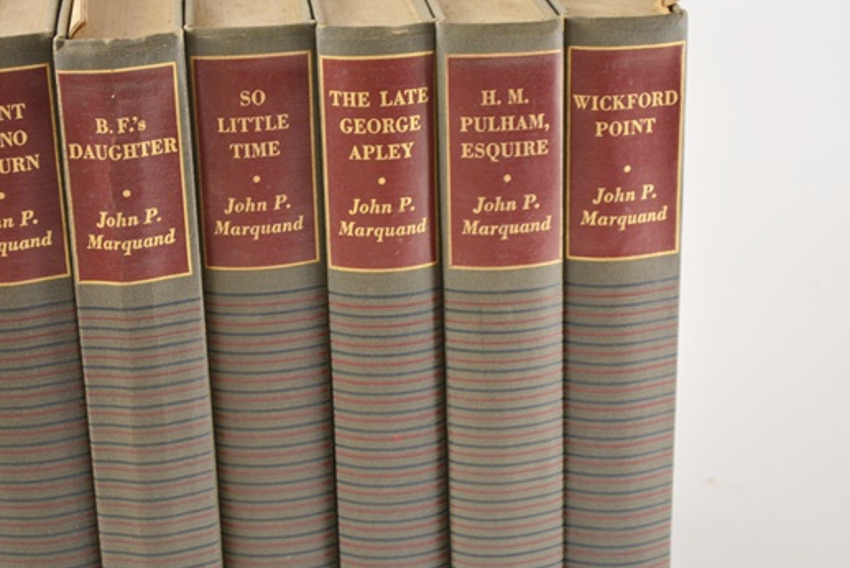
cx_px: 385
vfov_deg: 15.7
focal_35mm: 87
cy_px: 254
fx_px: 2055
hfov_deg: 23.4
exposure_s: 1/80
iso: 400
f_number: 5.6
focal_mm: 50
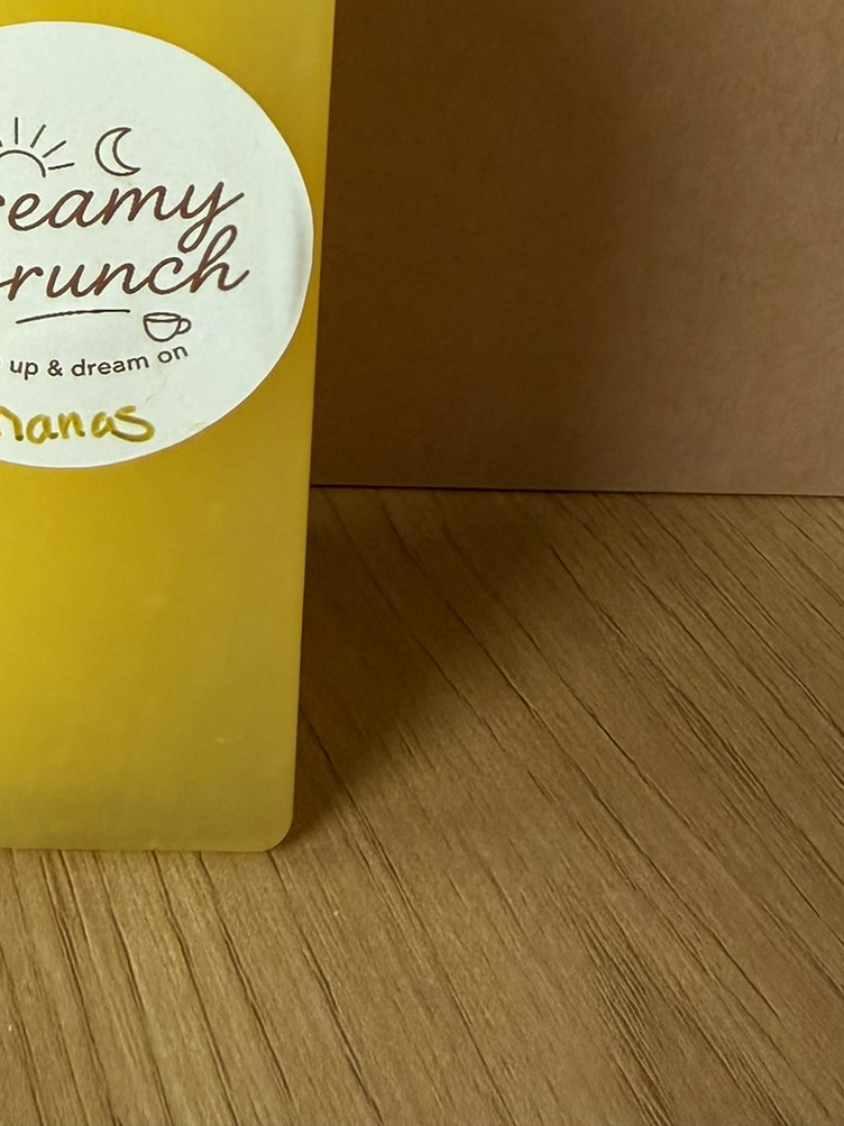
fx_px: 1593
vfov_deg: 35.0
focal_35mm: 49
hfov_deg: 28.4
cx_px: 66
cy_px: -22
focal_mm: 2.22
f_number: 2.2
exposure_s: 1/121
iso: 200
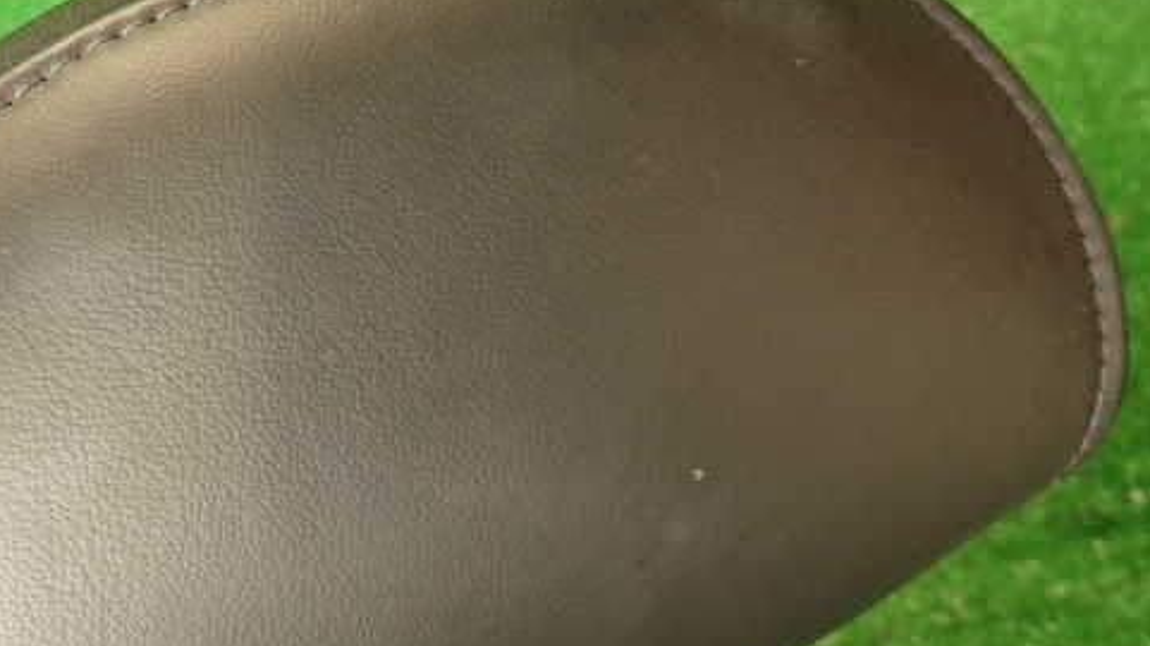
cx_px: 461
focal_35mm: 34
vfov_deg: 34.5
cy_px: 371
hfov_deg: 57.6
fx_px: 1036
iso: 200
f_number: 2
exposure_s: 1/50
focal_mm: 4.5
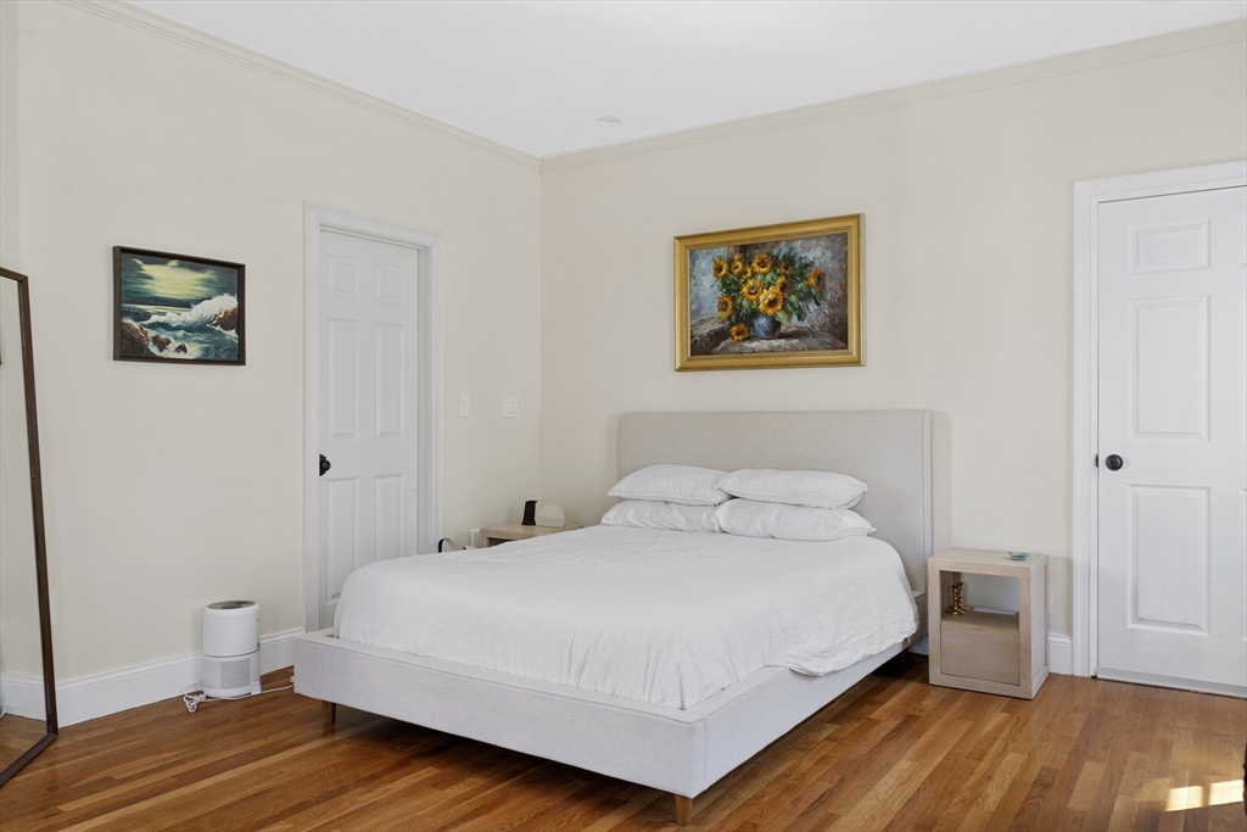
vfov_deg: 49.6
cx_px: 624
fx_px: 901
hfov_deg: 69.4
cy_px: 416
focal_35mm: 26
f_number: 7.1
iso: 320
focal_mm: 26
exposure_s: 1/3
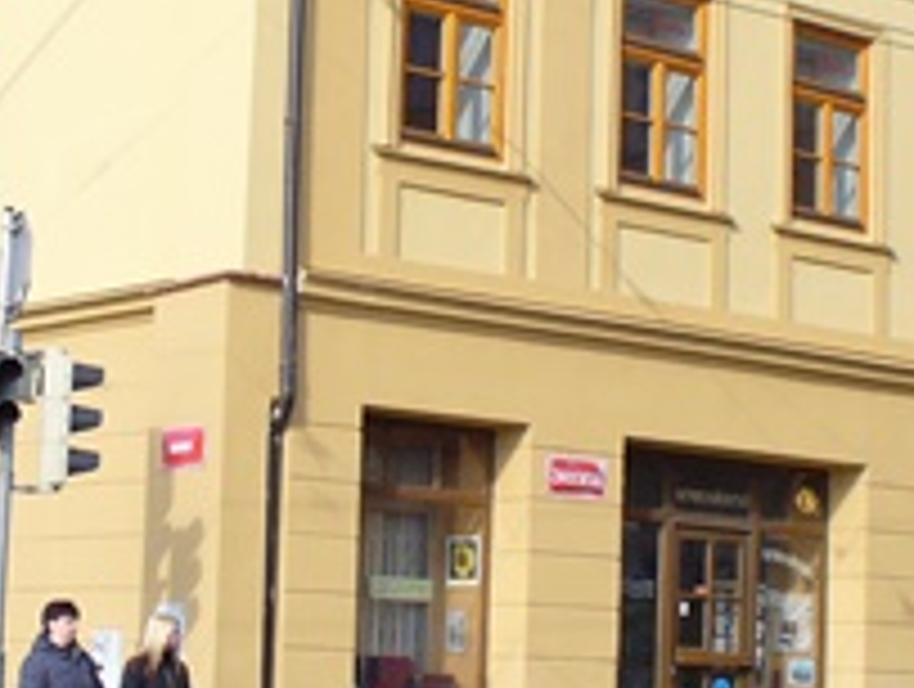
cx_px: 367
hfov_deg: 20.2
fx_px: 2566
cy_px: 247
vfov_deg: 15.3
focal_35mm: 97
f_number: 5.6
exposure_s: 1/250
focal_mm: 6.1
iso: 80
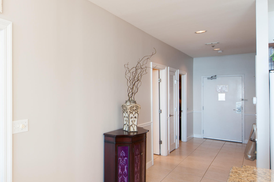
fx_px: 213
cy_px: 117
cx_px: 25
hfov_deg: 56.2
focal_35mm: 28
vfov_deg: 45.8
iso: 200
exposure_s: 1/8
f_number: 8
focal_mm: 15
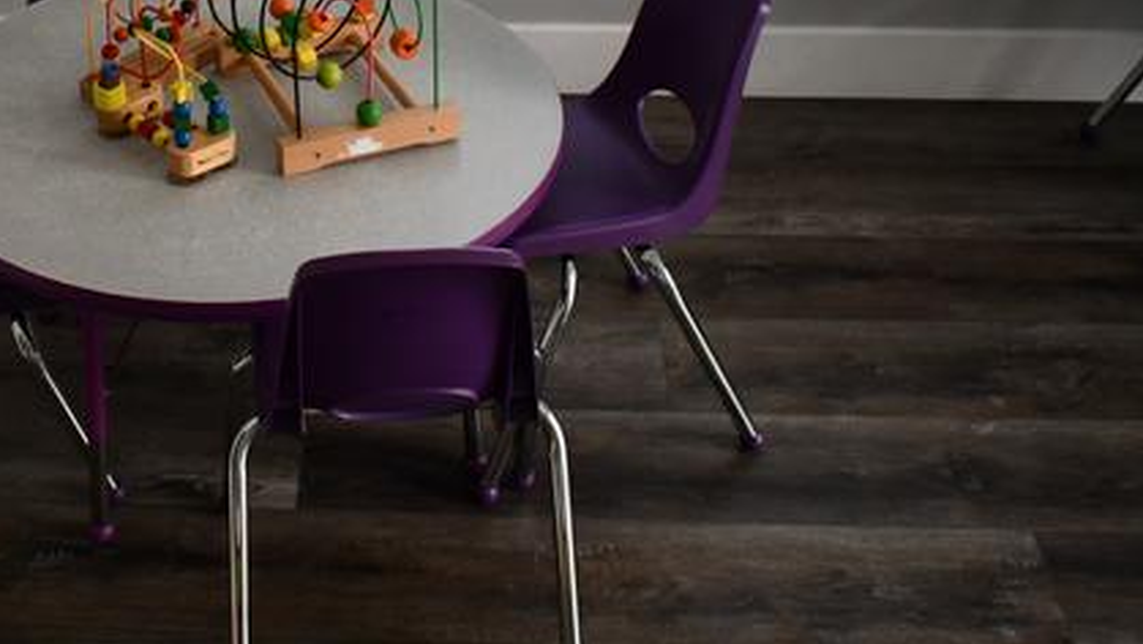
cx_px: 251
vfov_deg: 19.6
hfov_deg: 34.0
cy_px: 23
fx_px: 1819
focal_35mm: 60
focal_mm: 20
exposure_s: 1/125
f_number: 3.5
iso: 1250
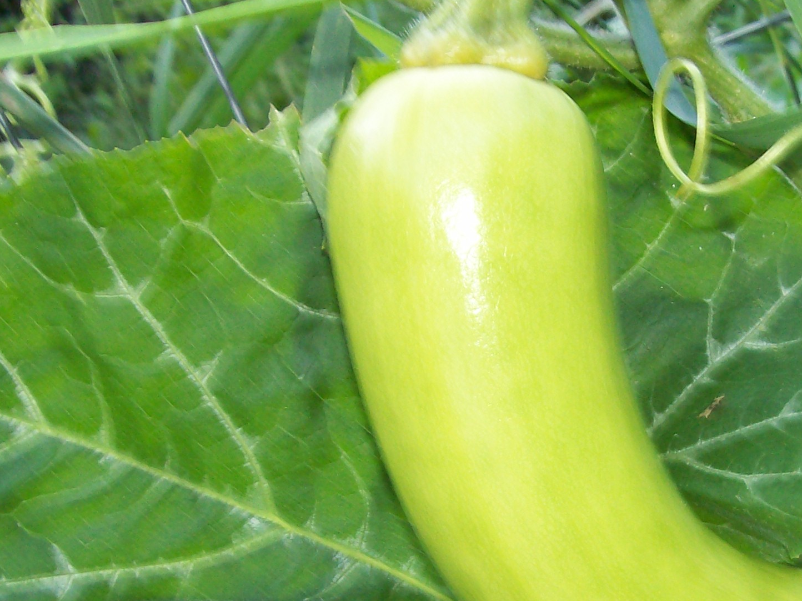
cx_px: 528
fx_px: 1644
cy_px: 474
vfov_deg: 20.5
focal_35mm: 71
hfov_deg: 27.3
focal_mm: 6
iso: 80
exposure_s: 1/64
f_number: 2.7
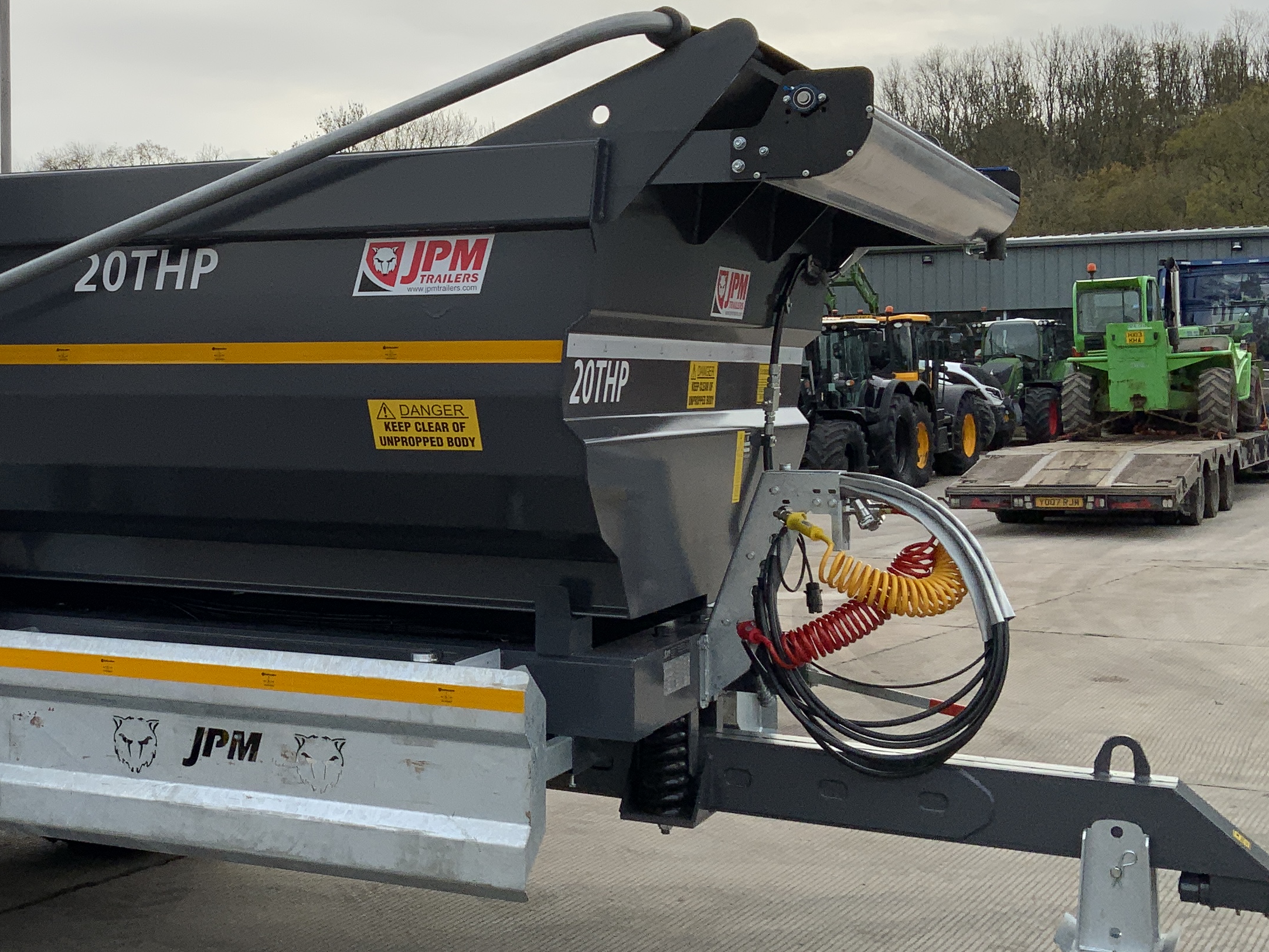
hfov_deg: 34.5
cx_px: 268
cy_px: 413
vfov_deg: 27.0
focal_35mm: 54
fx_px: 1980
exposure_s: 1/855
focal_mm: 3
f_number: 1.8
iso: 16
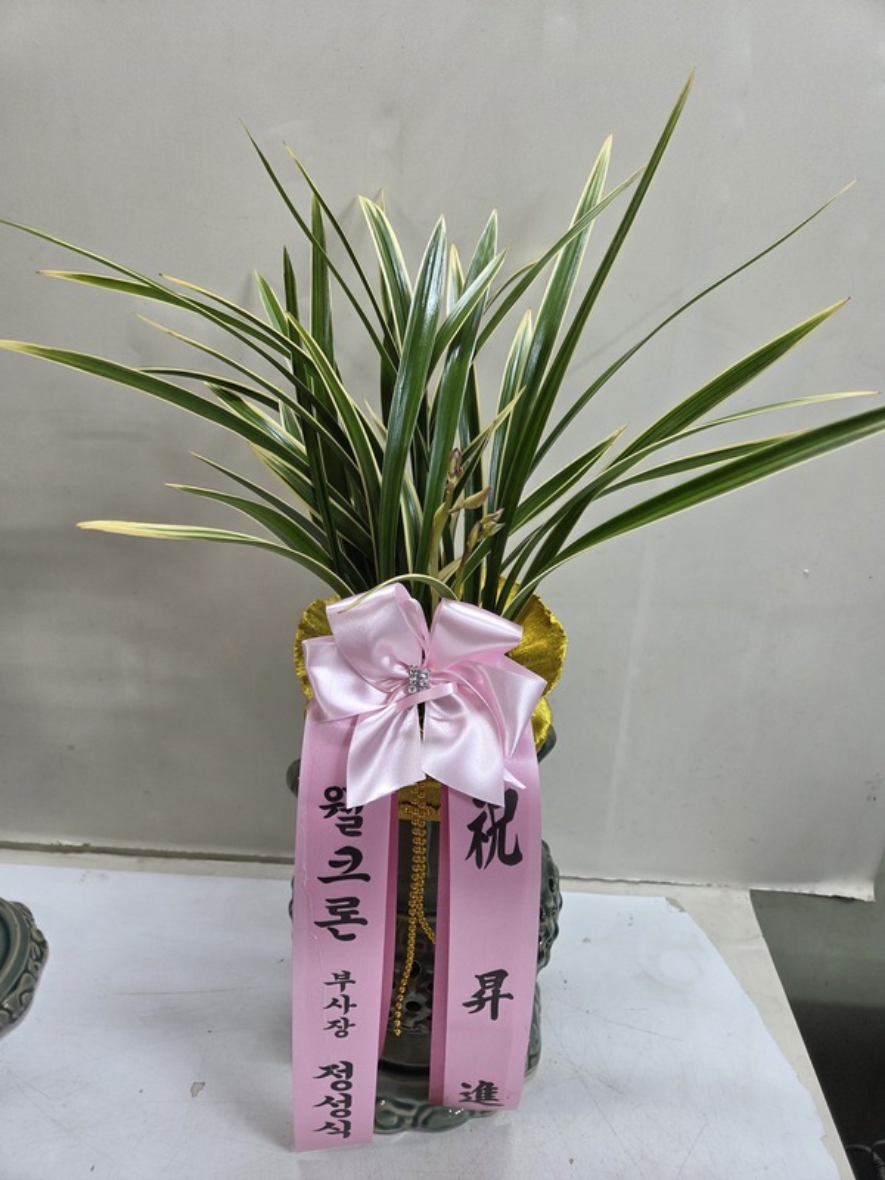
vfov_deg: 73.9
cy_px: 590
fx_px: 784
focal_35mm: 23
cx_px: 442
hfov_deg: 58.9
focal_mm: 5.4
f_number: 1.8
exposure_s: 1/120
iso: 100
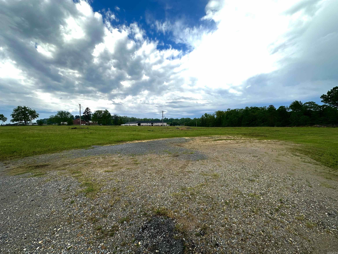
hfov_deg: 102.1
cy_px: 127
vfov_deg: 85.7
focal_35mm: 14
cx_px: 169
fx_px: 137
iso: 50
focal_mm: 2.22
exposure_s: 1/2020
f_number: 2.2
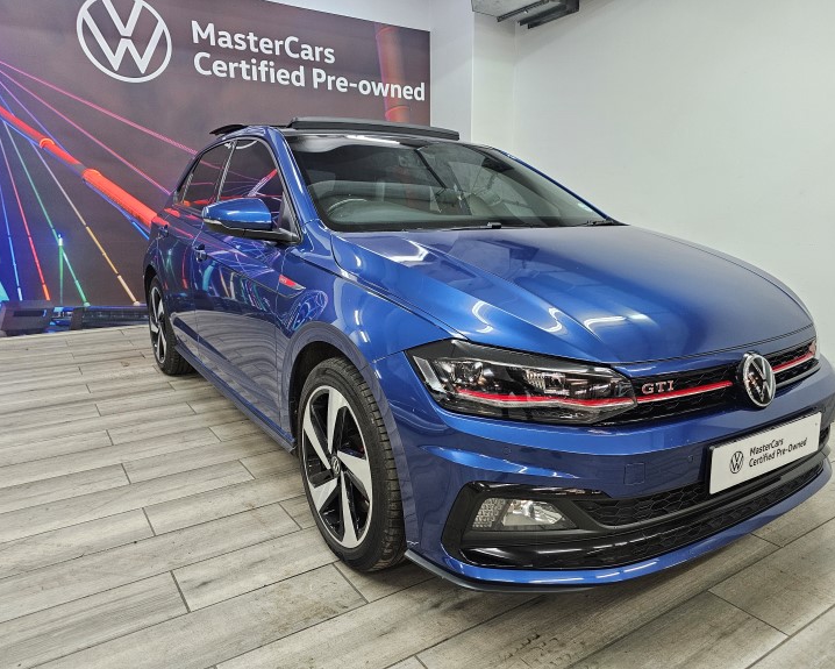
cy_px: 329
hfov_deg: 68.0
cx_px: 447
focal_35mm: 25
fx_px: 618
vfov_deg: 56.8
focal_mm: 6.3
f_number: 1.7
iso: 640
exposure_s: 1/100
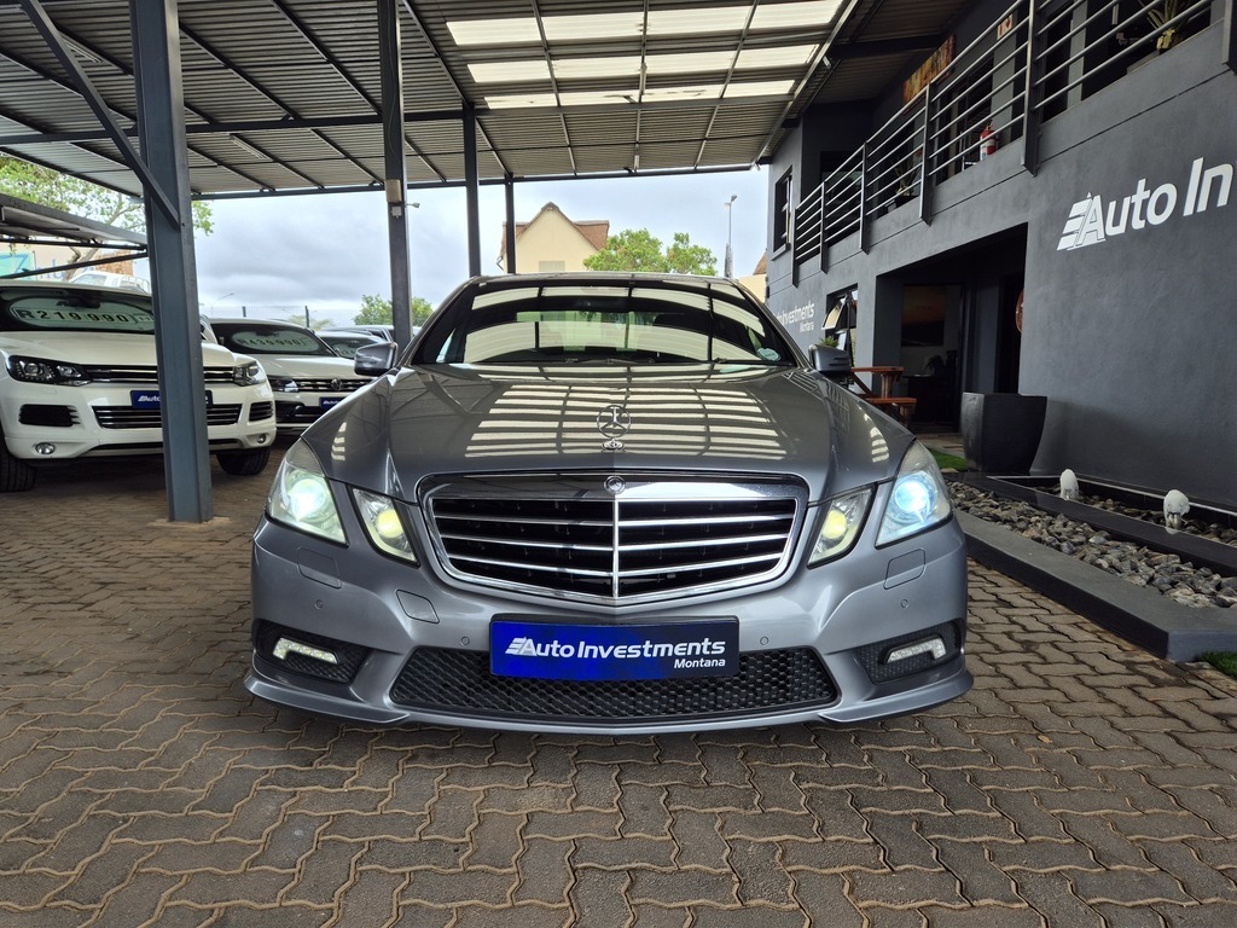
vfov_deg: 58.9
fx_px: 822
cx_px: 618
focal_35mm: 23
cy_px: 464
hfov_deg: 73.9
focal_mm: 5.4
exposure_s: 1/270
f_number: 1.8
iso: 25
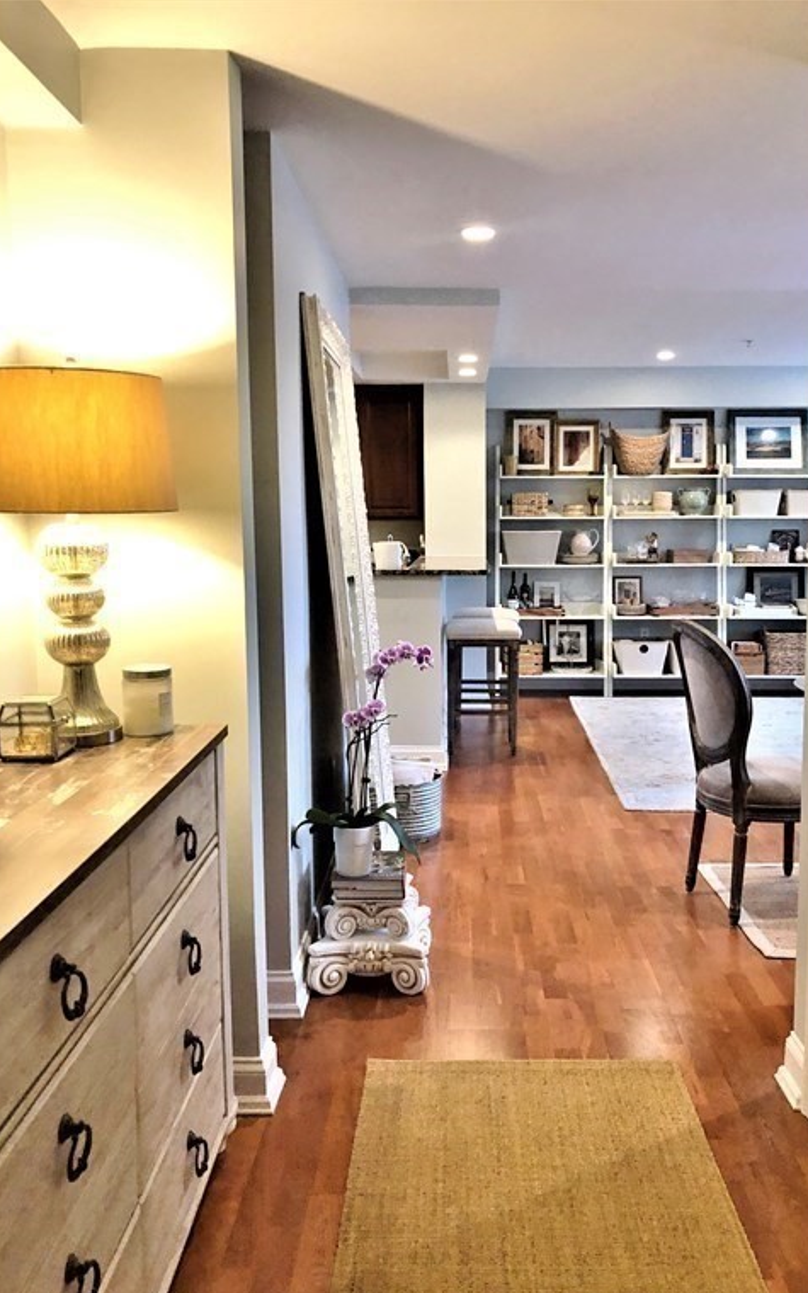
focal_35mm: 30
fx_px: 1057
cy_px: 652
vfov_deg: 62.9
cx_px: 475
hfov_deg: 41.7
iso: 100
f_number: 1.8
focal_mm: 3.99
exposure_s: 1/15
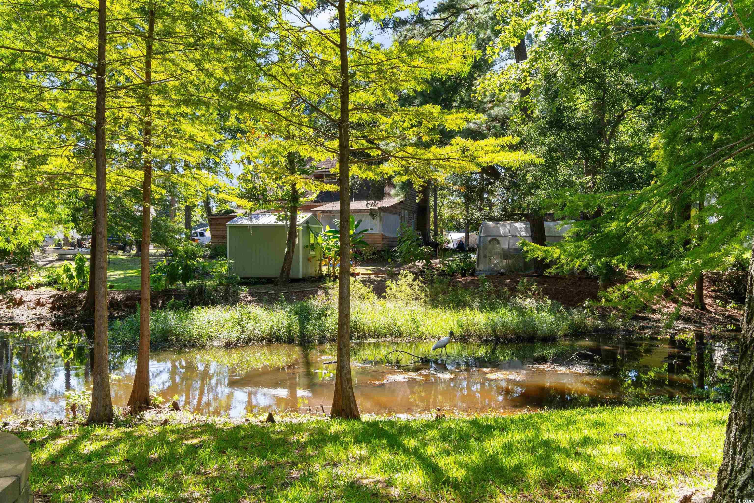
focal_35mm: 30
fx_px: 628
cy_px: 252
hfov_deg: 61.9
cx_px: 377
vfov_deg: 43.6
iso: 100
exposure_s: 1/160
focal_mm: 20
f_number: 6.3
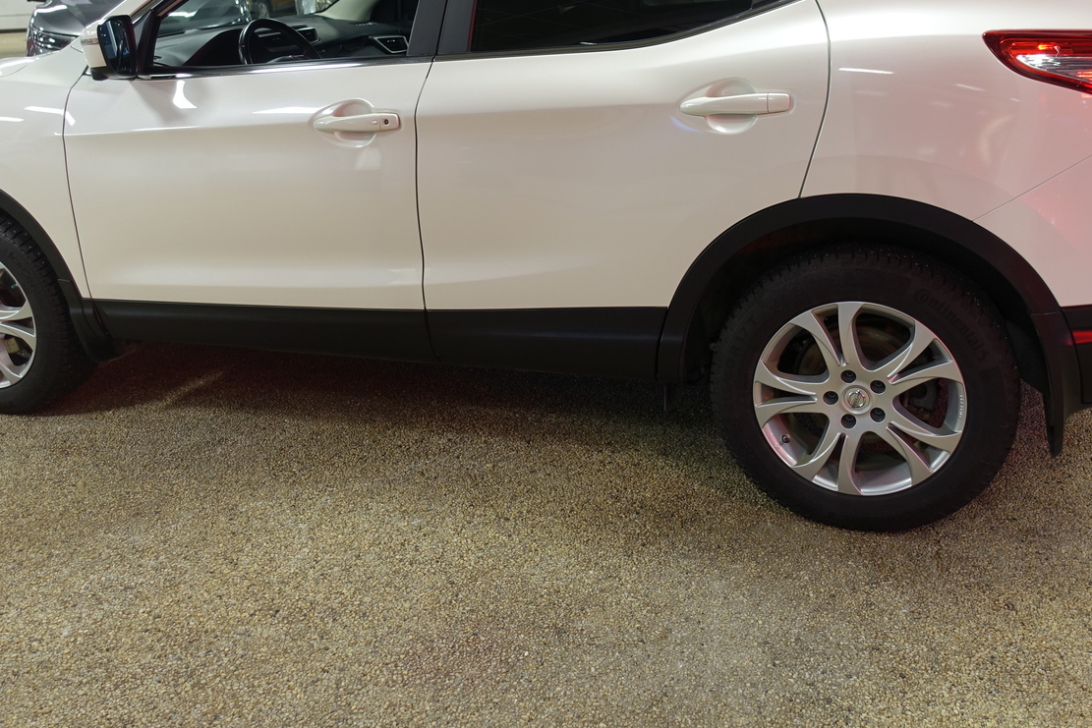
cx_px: 542
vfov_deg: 37.6
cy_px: 264
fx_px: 1062
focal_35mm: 35
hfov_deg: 54.4
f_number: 1.8
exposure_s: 1/30
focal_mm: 8.8
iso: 125
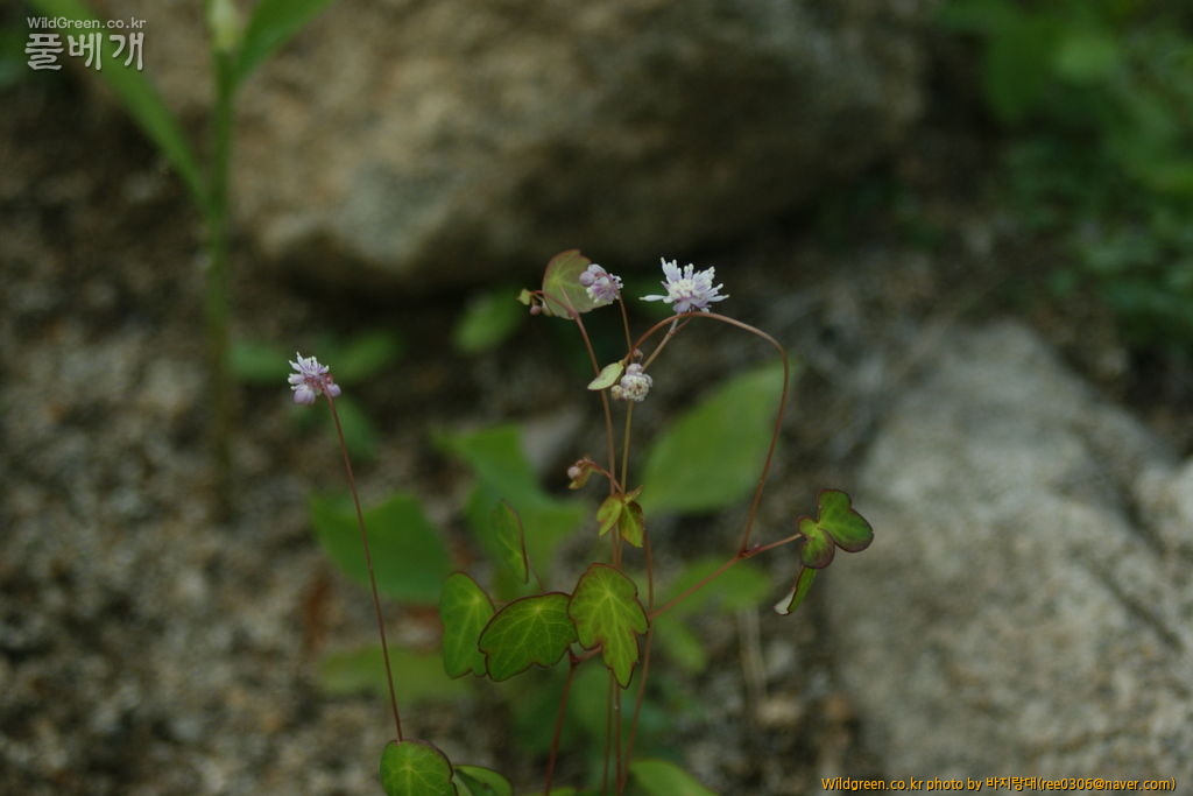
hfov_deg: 17.1
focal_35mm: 120
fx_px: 3977
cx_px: 596
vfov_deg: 11.4
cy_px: 398
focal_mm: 80
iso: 200
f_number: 5.6
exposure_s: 1/640
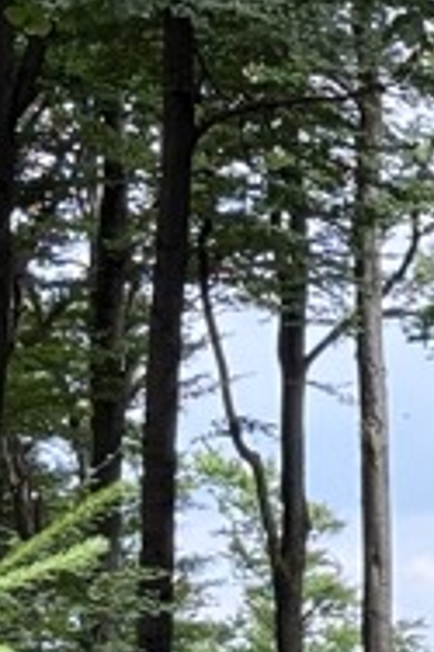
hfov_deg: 4.8
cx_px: 1250
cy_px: 434
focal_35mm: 272
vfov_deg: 7.6
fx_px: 4927
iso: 100
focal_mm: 6.76
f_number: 1.78
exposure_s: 1/375
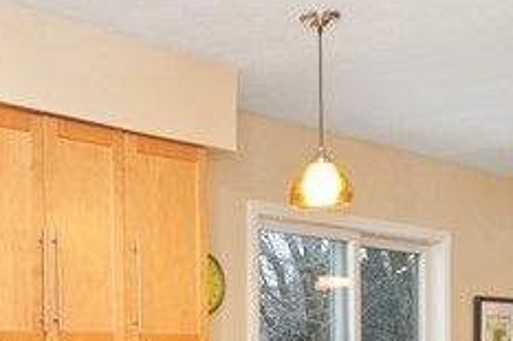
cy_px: 378
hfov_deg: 27.6
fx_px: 997
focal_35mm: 70
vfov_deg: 18.7
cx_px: 35
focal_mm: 10
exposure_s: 1/30
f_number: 4
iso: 250
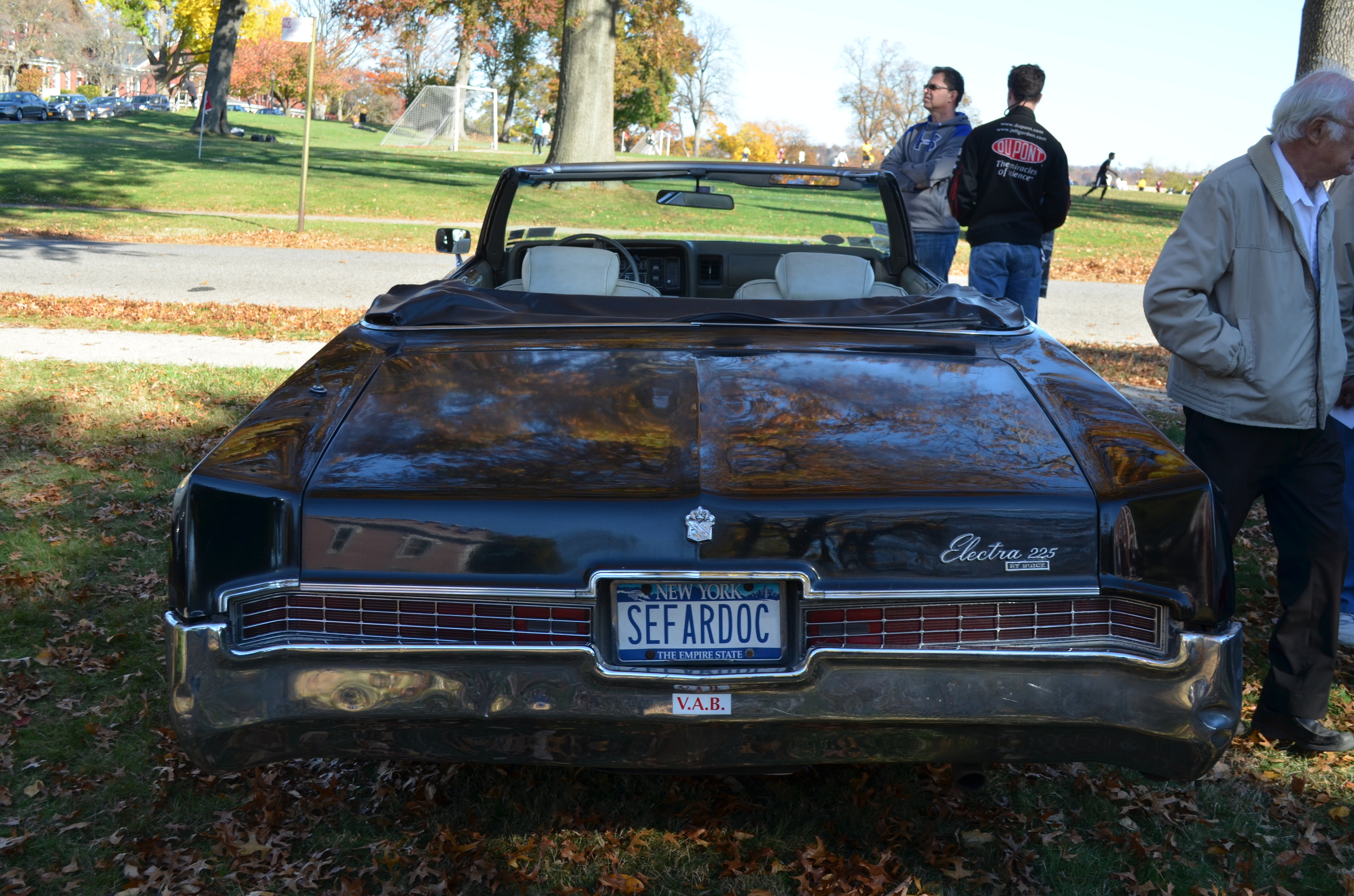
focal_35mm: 42
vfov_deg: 31.8
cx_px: 677
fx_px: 1576
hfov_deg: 46.5
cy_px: 448
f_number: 7.1
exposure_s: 1/200
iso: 200
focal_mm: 28
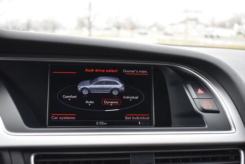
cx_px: 122
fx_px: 296
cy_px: 82
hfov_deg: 45.0
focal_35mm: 44
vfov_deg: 30.9
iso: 640
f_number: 4.2
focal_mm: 29
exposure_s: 1/250
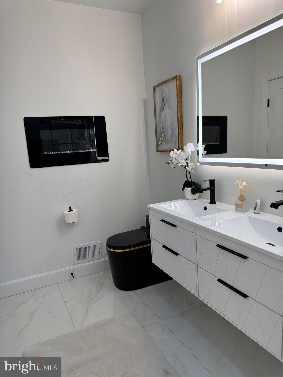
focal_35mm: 24
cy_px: 188
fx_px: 262
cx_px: 142
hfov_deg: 56.8
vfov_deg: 71.6
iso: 64
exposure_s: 1/120
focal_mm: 6.76
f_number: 1.78
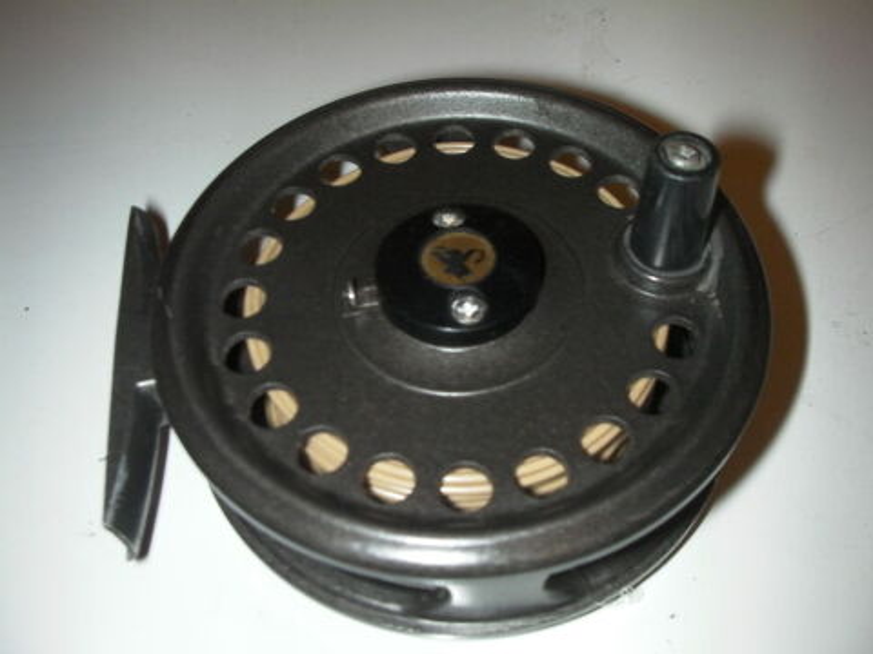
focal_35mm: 38
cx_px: 436
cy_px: 327
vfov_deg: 37.7
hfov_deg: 49.0
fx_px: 958
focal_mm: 6.3
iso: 200
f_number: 5.6
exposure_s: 1/30
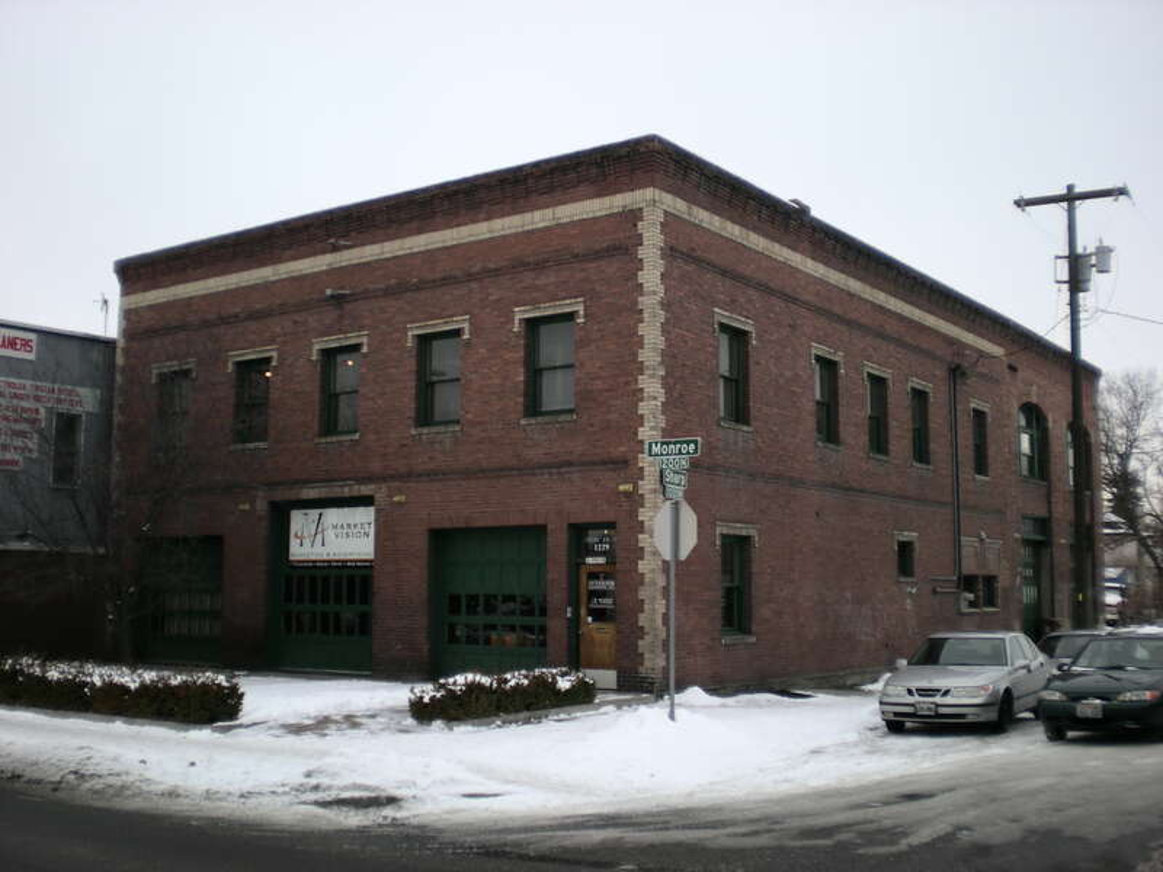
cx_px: 582
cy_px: 436
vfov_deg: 37.7
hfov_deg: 49.0
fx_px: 1277
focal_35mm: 38
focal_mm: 6.3
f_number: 3.1
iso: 50
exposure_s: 1/158
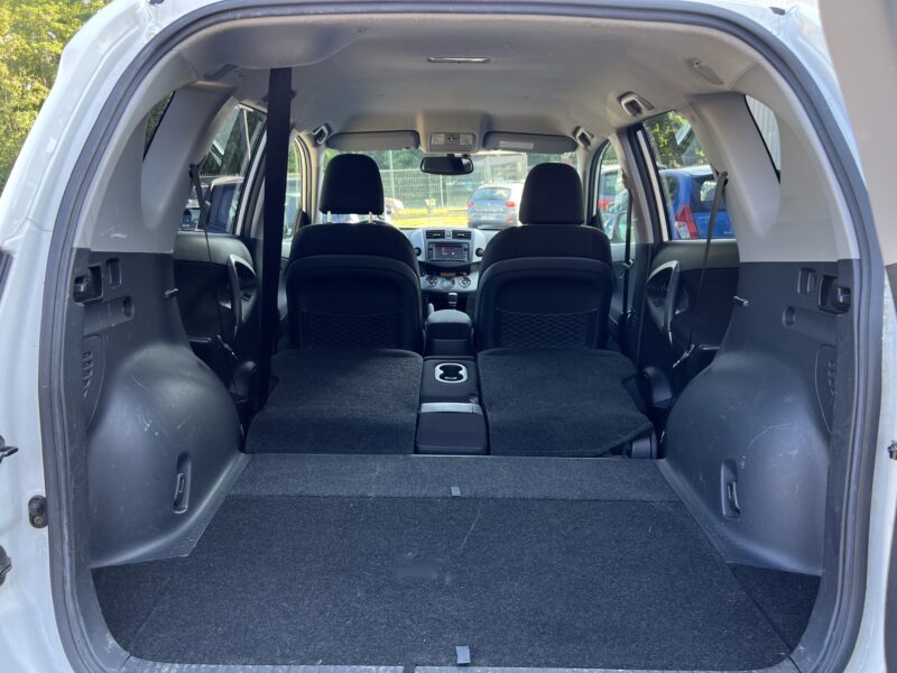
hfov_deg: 67.3
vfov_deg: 53.1
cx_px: 448
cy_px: 336
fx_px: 674
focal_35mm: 26
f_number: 1.5
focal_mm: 5.7
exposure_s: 1/121
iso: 80
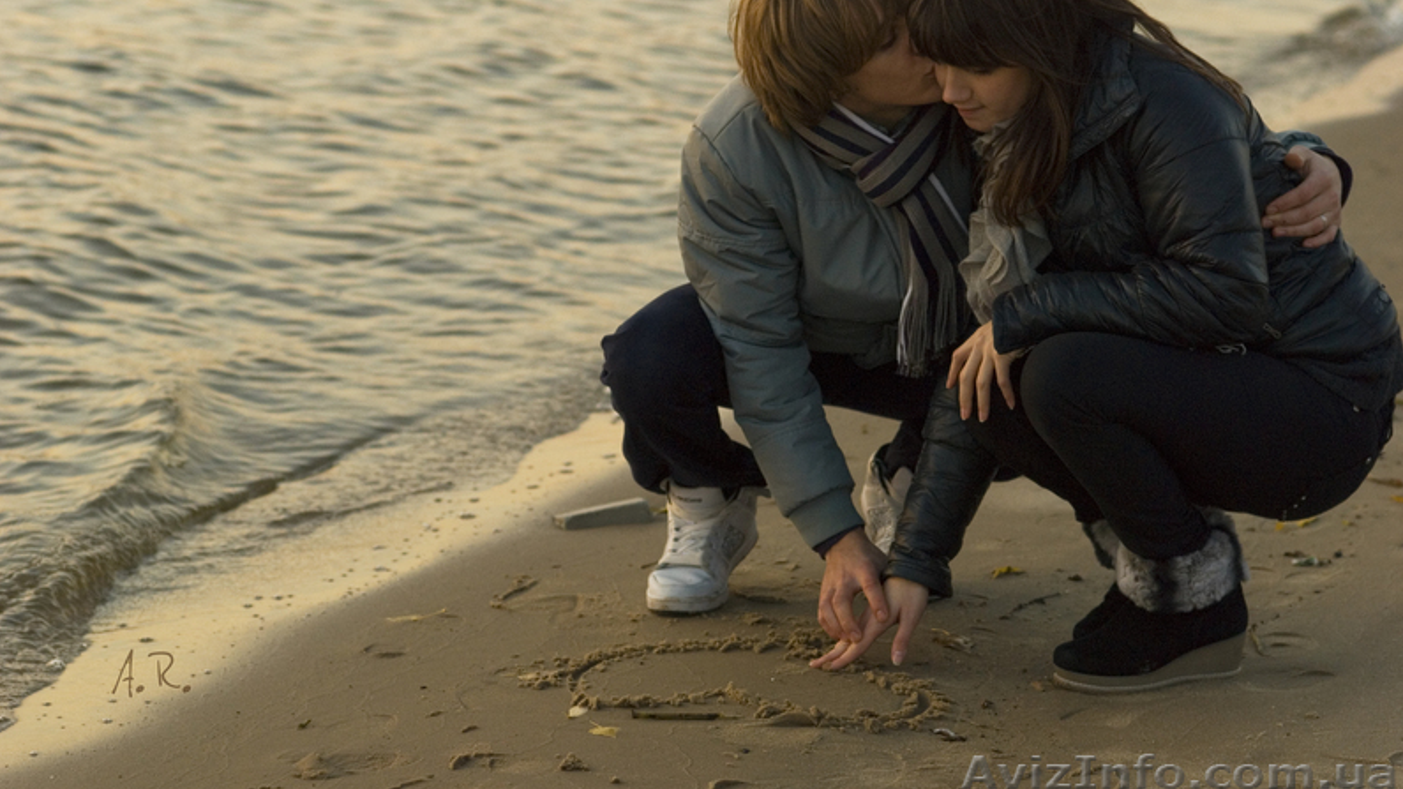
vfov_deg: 9.0
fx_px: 5004
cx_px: 701
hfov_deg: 16.0
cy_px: 328
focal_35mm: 135
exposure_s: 1/200
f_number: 3.5
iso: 250
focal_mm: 85
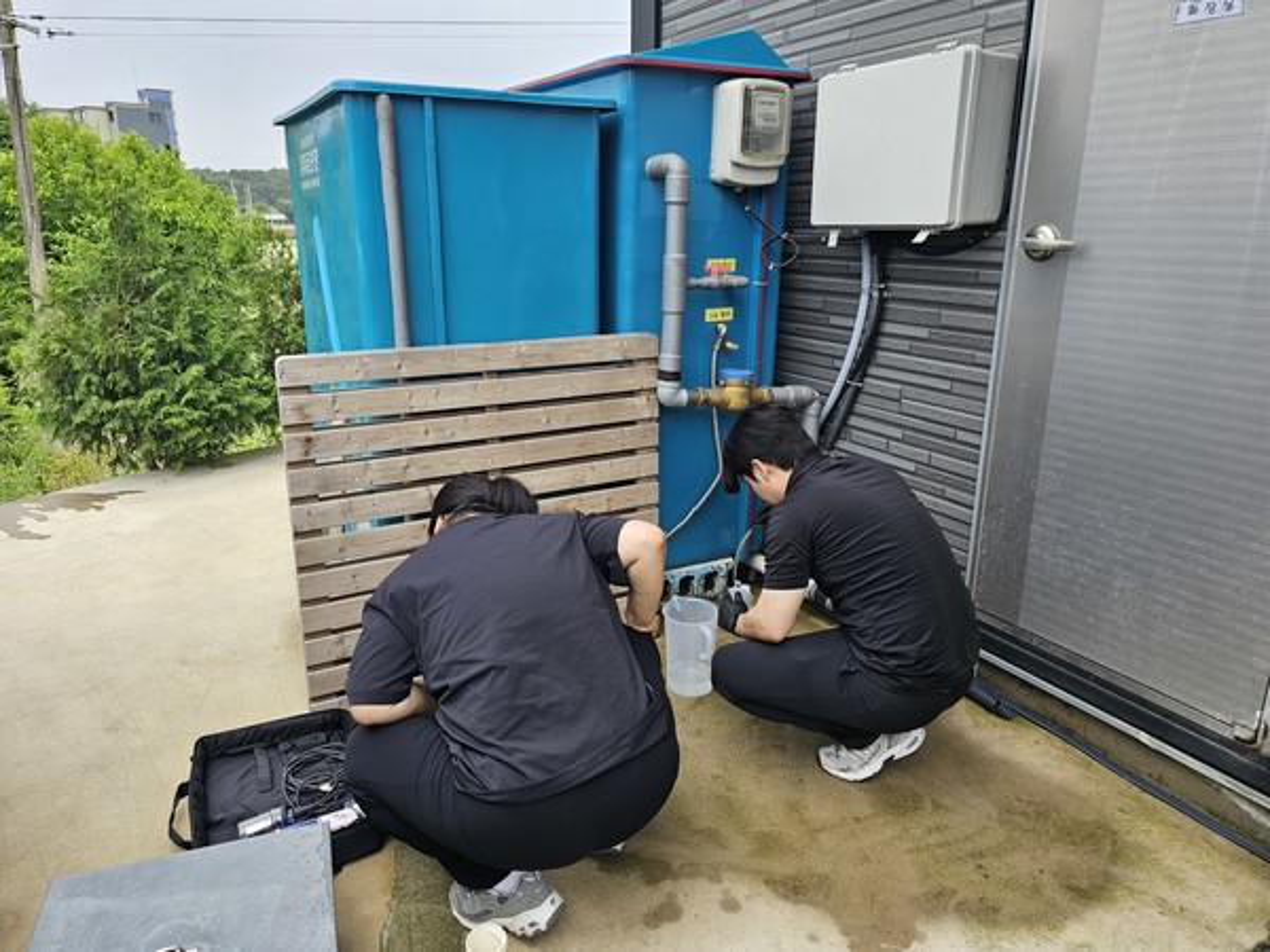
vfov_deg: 58.9
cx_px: 635
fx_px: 844
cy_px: 476
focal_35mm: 23
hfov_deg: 73.9
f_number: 1.7
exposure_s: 1/237
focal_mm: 6.3
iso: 10
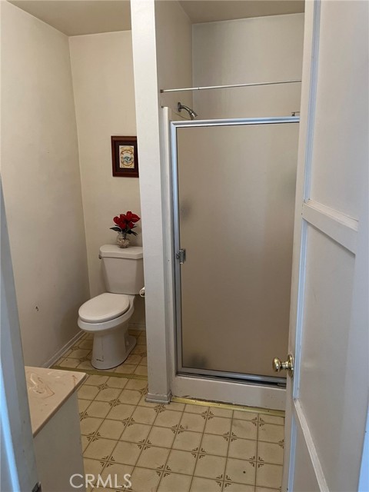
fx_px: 370
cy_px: 246
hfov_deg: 53.1
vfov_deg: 67.3
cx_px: 184
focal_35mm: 26
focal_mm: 5.1
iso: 200
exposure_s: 1/60
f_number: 1.6
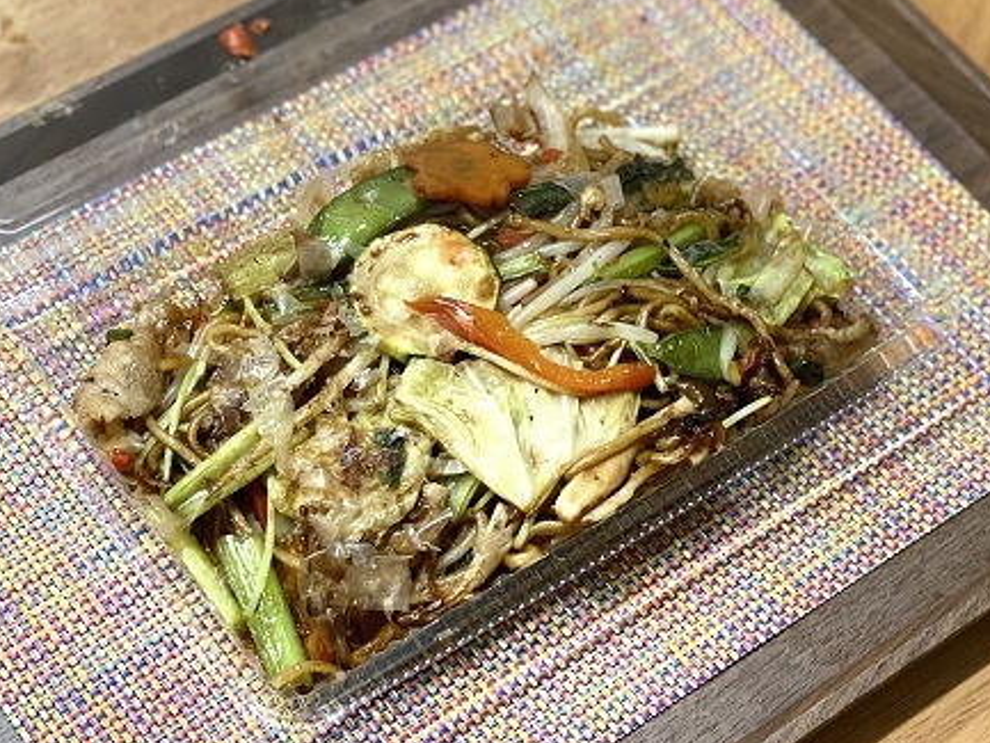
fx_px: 1716
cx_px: 439
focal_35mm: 60
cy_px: 337
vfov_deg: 24.4
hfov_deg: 32.1
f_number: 2
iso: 250
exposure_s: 1/93
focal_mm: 6
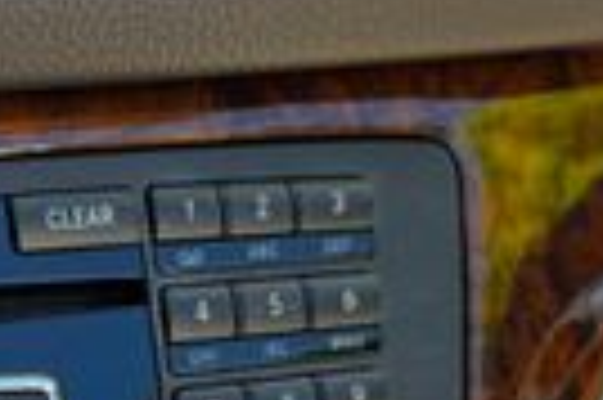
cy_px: 539
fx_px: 1991
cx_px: -310
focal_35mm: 119
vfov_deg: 11.2
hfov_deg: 15.8
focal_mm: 6.76
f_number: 1.78
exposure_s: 1/181
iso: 80
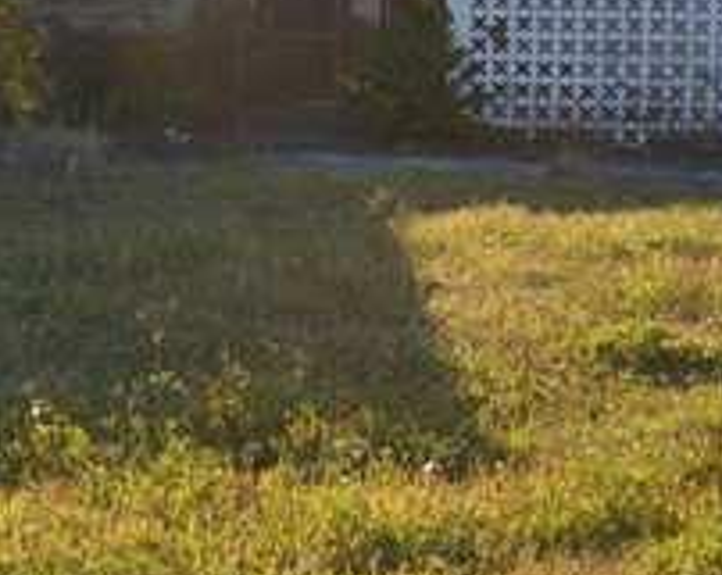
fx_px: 2475
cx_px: 393
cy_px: 161
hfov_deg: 16.6
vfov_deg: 13.2
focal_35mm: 116
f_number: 7.1
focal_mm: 26
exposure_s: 1/200
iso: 100
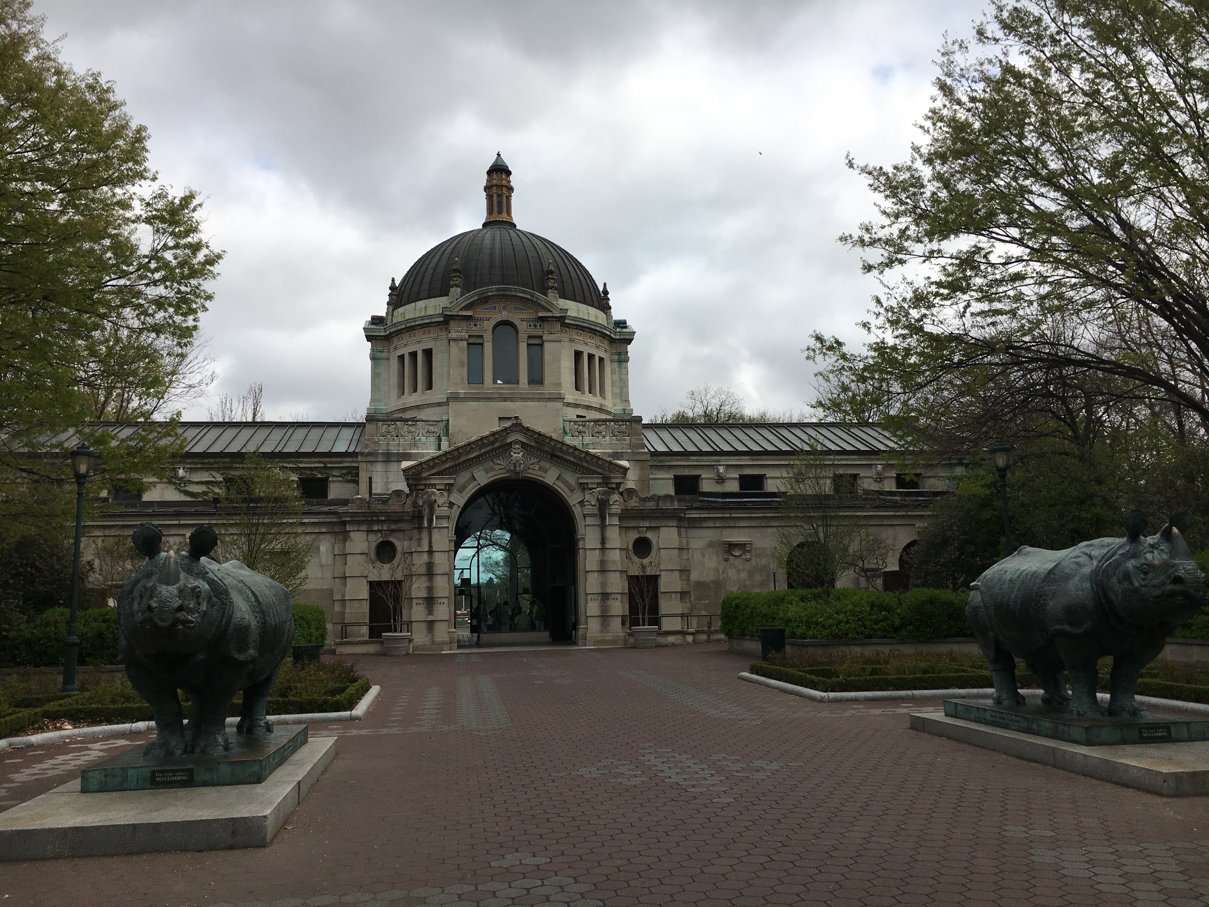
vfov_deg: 48.2
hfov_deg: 61.7
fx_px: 1013
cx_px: 604
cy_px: 454
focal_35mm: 29
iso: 25
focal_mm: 4.15
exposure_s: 1/2564
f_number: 2.2
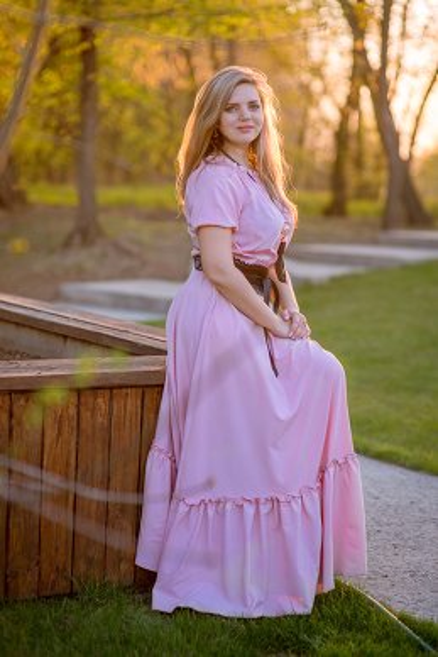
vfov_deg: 23.9
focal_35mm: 85
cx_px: 219
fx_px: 1550
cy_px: 328
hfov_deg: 16.1
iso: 200
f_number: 2.2
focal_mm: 85
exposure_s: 1/640
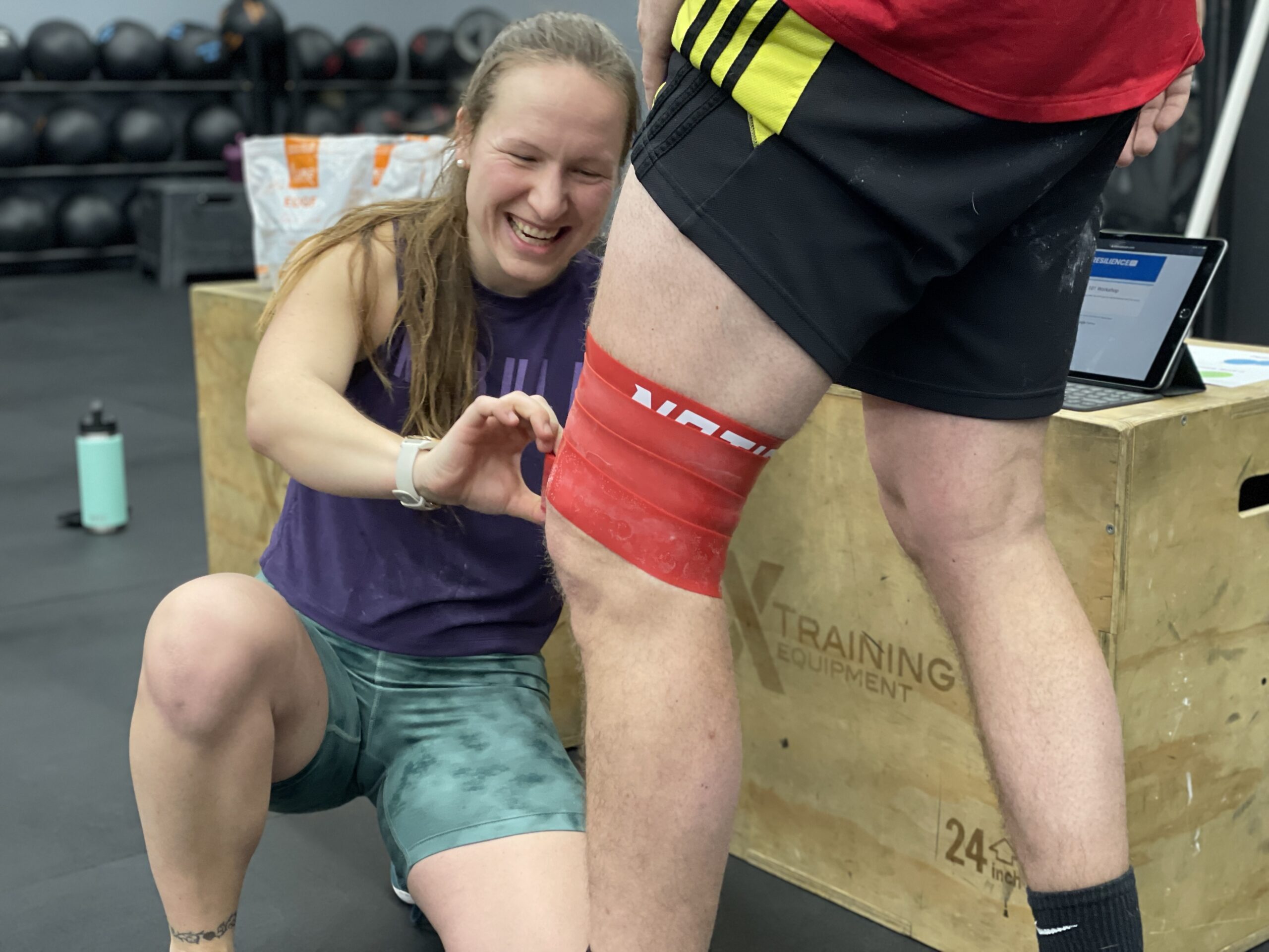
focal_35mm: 52
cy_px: 476
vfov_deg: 28.0
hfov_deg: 36.8
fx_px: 1906
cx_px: 634
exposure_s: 1/60
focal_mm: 6
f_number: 2
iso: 160
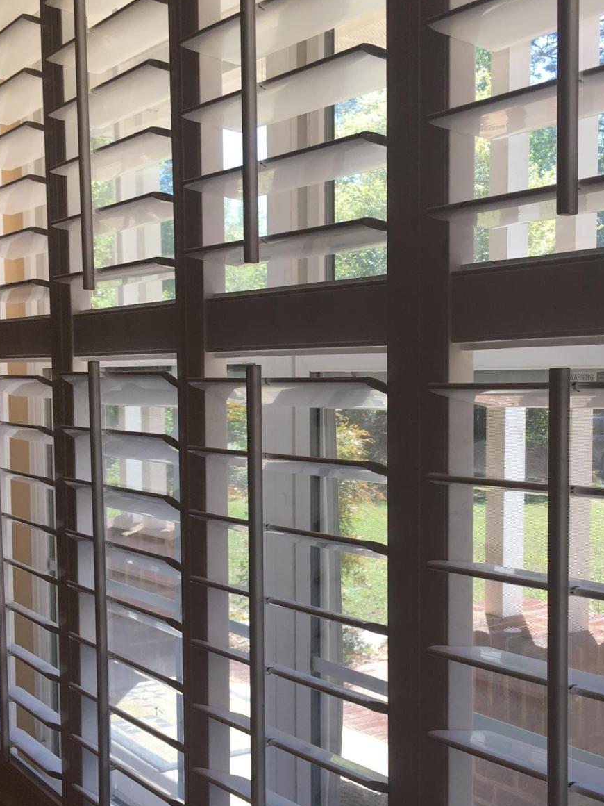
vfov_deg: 38.1
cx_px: 366
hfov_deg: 29.0
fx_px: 1163
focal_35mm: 50
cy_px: 475
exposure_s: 1/126
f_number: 2.2
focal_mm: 4.15
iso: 25
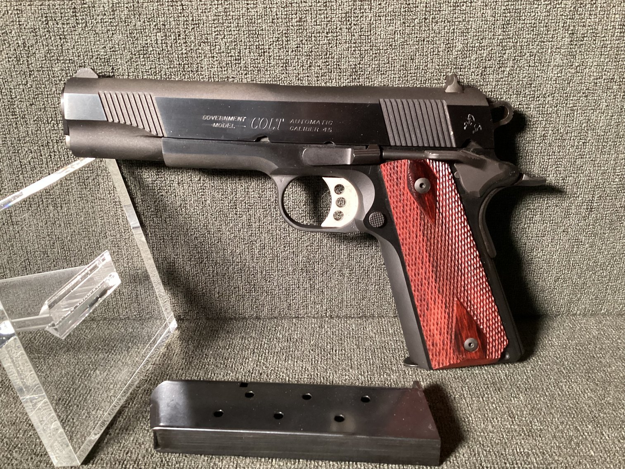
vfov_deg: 45.4
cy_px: 234
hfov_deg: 58.3
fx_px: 560
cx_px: 312
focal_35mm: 31
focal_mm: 3.3
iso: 400
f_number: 2.4
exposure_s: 1/33
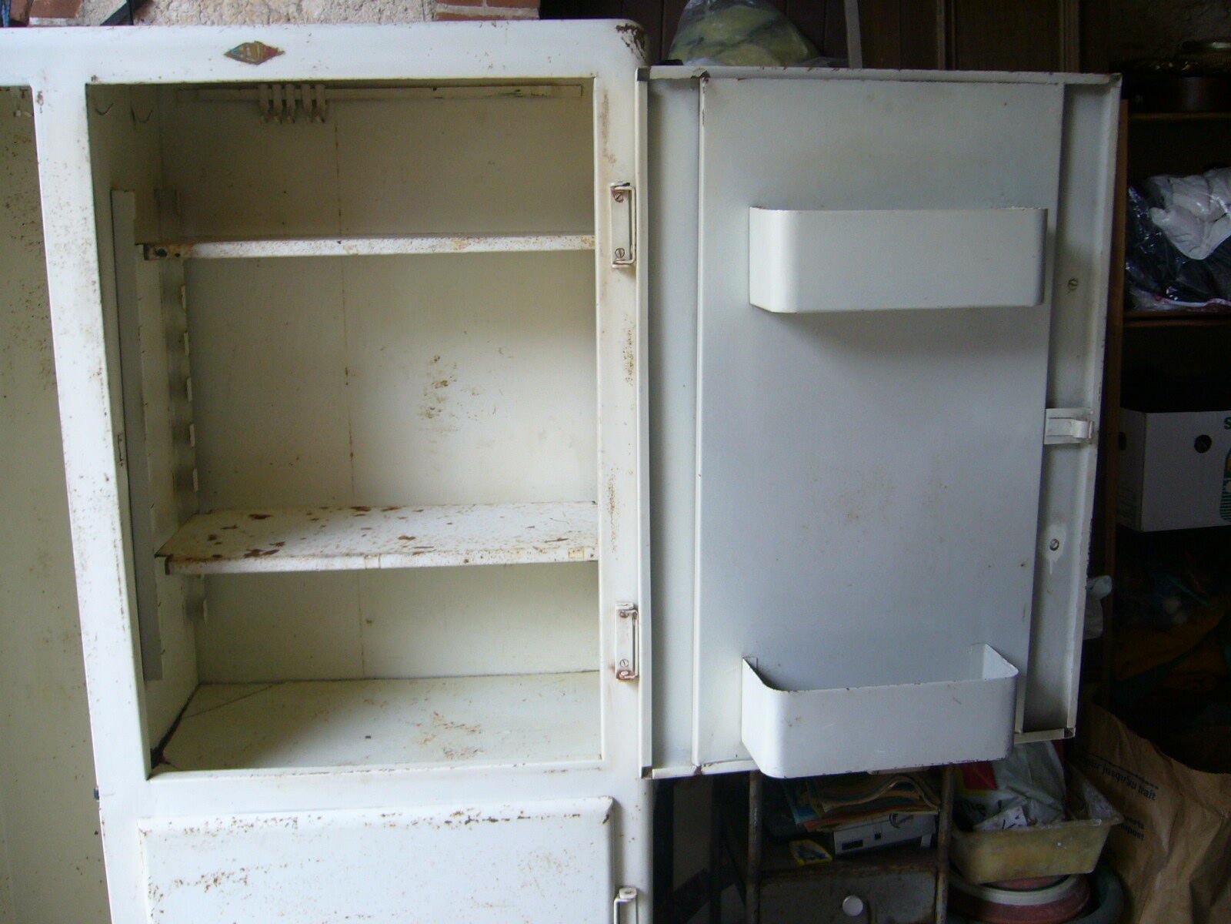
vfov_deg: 40.7
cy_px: 462
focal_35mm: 35
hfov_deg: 52.6
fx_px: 1245
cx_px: 616
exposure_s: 1/20
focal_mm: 5.8
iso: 100
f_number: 2.8
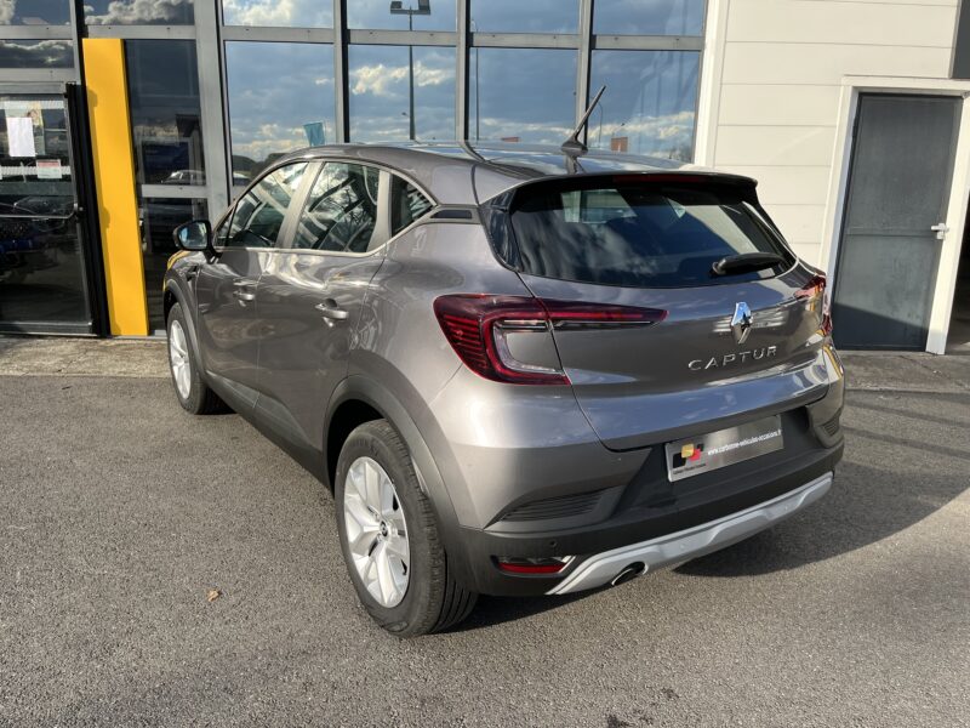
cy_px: 364
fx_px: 729
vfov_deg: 53.1
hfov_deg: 67.3
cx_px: 485
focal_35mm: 26
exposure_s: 1/1186
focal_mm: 5.1
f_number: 1.6
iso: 50
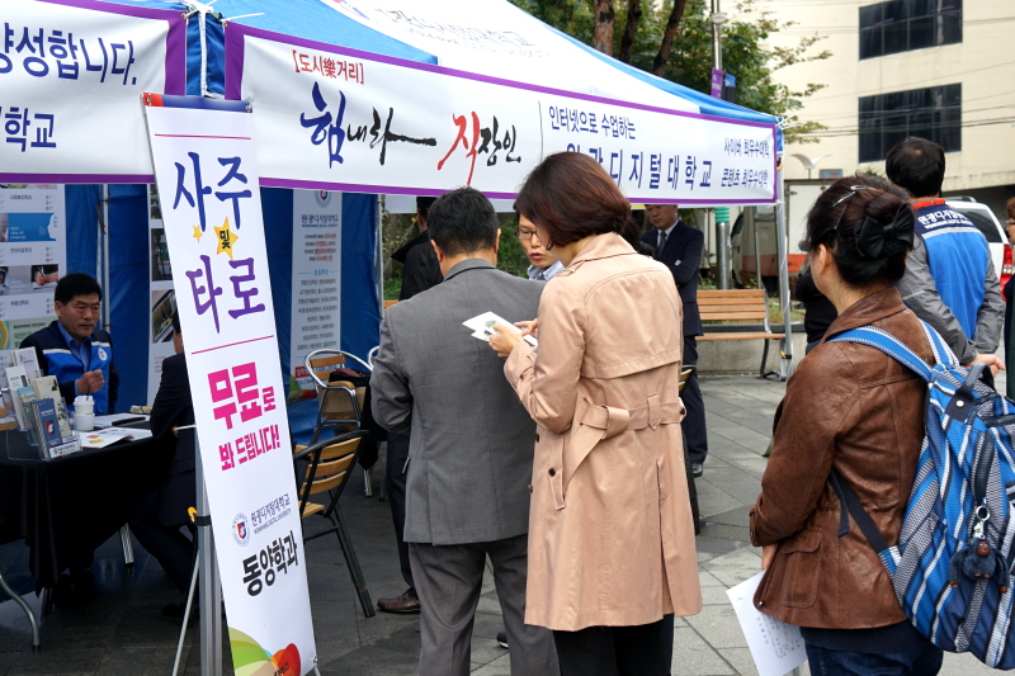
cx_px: 508
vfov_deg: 34.2
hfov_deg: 49.6
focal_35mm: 39
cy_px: 338
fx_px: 1099
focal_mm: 39
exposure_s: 1/80
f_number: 6.3
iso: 100
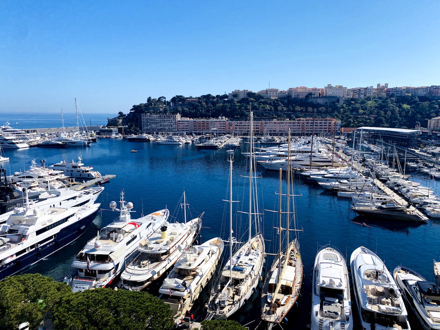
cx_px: 220
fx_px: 330
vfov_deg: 53.1
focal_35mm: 26
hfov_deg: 67.3
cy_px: 165
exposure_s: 1/3984
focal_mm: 4.25
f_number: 1.8
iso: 32
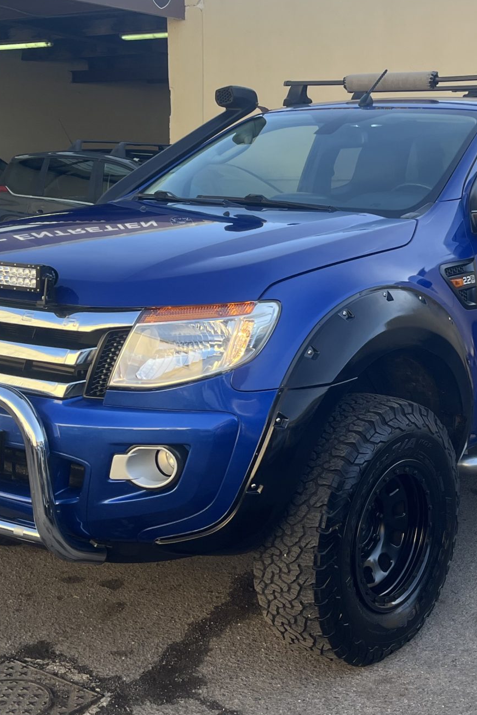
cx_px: 352
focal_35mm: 53
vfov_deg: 37.4
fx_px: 1053
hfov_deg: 25.3
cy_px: 309
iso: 50
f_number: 1.6
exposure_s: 1/561
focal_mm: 5.1
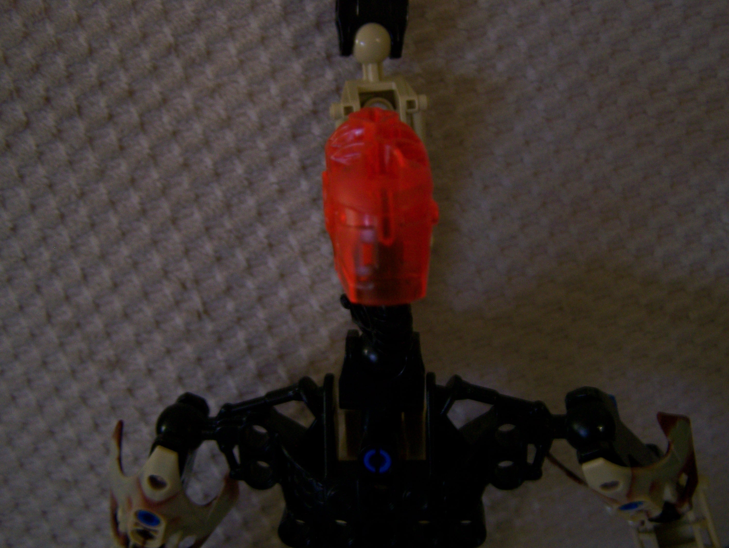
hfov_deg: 48.9
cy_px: 274
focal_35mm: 38
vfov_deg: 37.8
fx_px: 801
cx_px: 364
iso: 160
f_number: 2.8
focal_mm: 6.3
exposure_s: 1/8
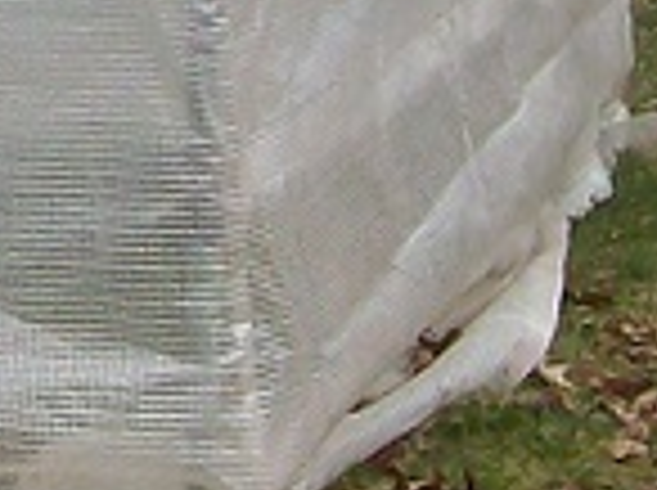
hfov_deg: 6.8
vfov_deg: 5.2
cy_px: -445
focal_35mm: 282
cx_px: -760
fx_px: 5343
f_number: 4.8
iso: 80
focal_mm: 6
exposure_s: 1/656
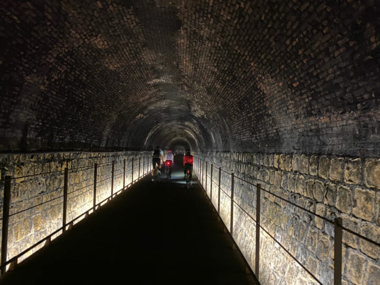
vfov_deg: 53.1
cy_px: 142
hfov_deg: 67.3
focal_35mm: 26
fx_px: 285
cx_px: 190
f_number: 1.8
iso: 500
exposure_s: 1/12
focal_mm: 4.25
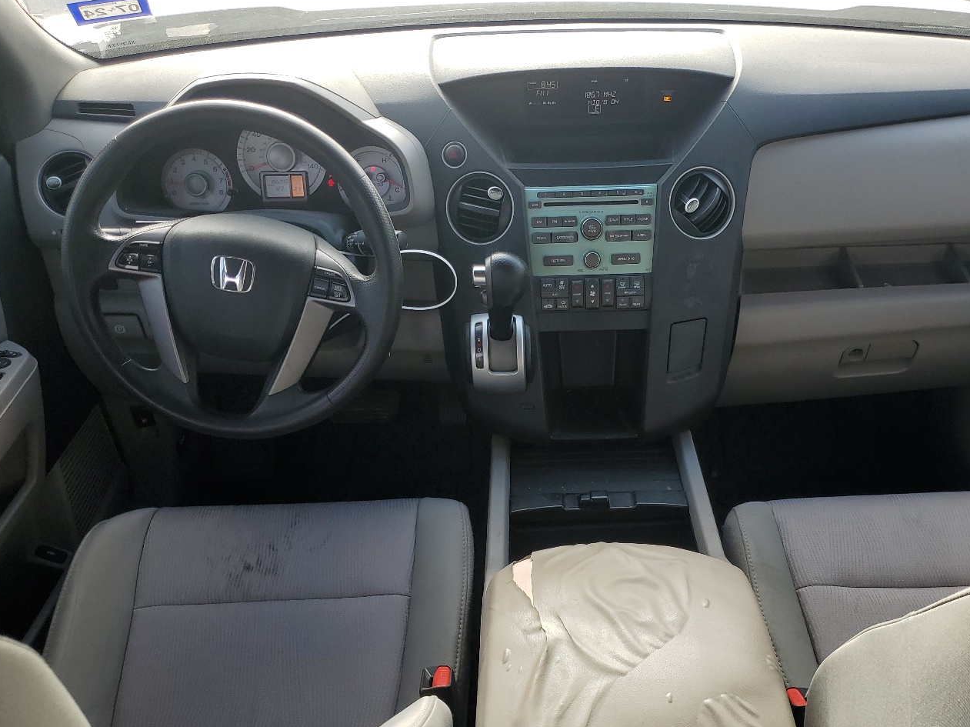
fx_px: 924
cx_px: 542
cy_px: 414
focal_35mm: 33
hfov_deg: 55.2
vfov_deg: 42.8
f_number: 1.5
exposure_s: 1/333
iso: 50
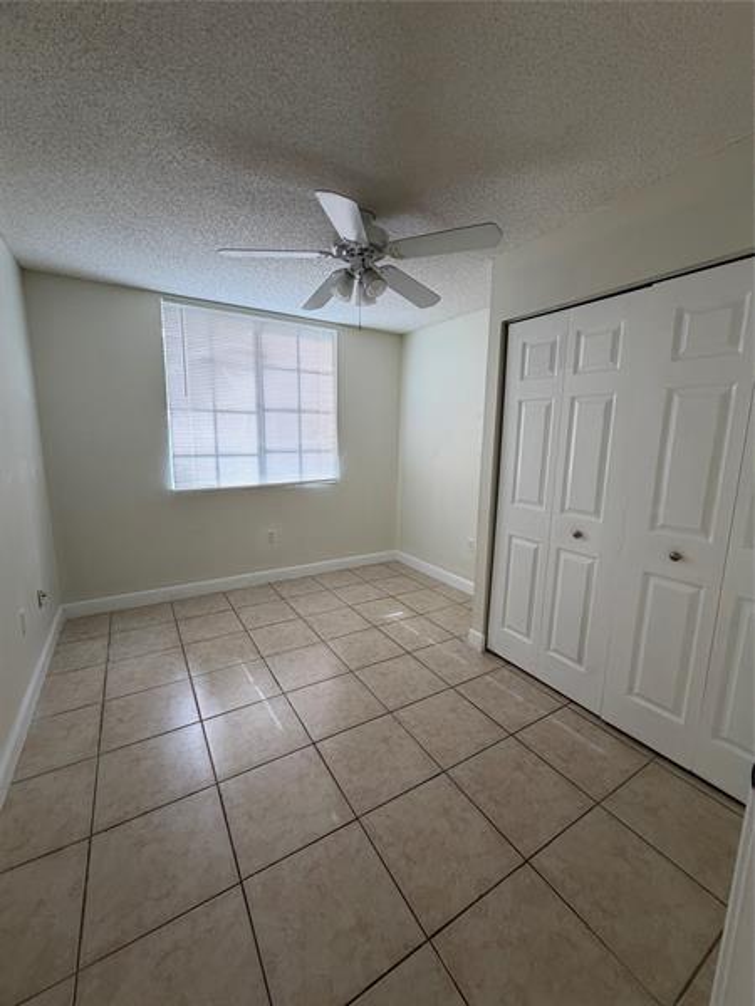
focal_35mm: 14
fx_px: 407
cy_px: 503
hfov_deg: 85.7
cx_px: 378
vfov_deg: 102.1
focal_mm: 2.22
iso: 160
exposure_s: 1/120
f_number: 2.2
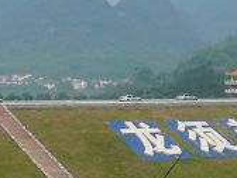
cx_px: 103
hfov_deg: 14.8
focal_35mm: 133
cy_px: 35
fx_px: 911
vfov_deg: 11.1
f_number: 8
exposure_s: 1/250
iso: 100
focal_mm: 4.6
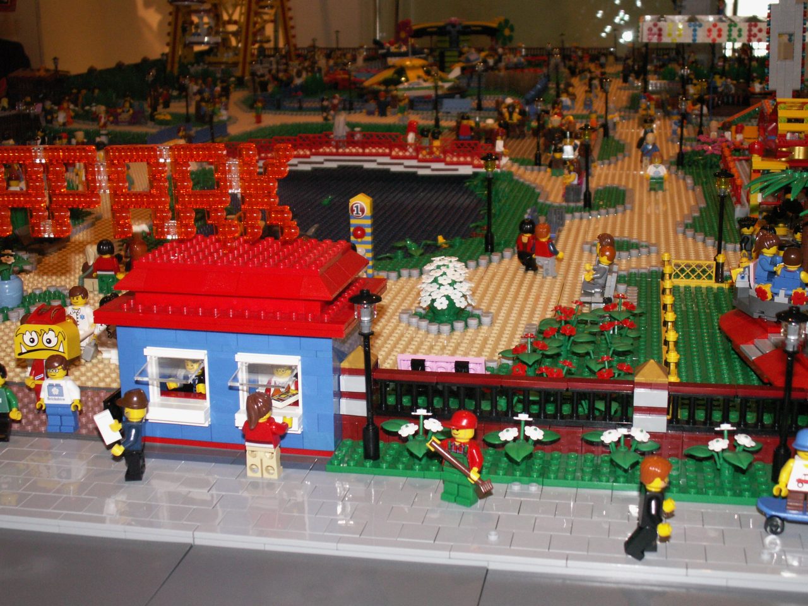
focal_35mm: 49
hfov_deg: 38.9
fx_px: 1144
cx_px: 404
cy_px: 303
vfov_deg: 29.7
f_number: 3.2
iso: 160
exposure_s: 1/60
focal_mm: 8.12
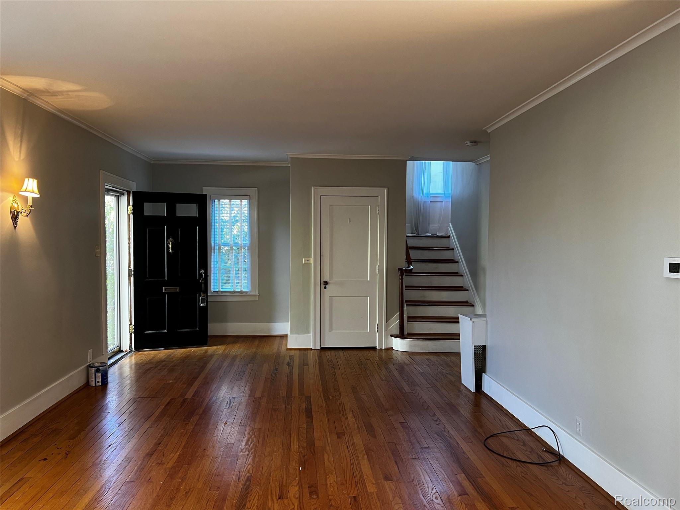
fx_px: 511
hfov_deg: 67.3
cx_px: 340
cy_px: 255
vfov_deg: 53.1
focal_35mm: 26
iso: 125
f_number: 1.5
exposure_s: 1/60
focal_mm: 5.7
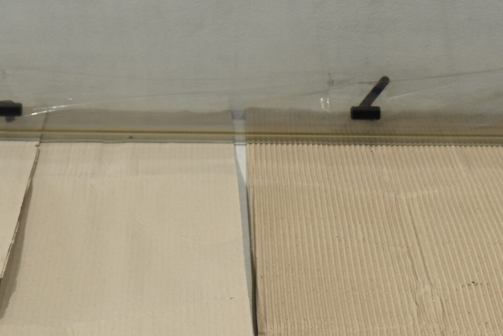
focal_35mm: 92
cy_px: -21
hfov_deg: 22.1
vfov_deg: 14.6
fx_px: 1286
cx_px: 179
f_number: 7.1
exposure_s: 1/60
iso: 400
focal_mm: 26
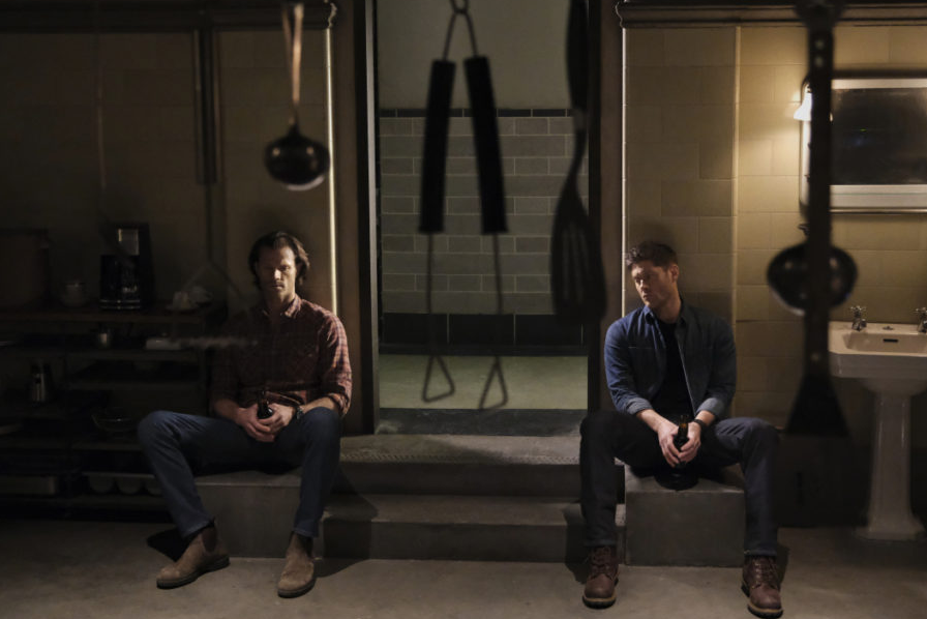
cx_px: 504
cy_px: 272
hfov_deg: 41.1
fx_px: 1236
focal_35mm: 48
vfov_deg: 28.1
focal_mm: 28.3
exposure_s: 1/100
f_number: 2.8
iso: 12800
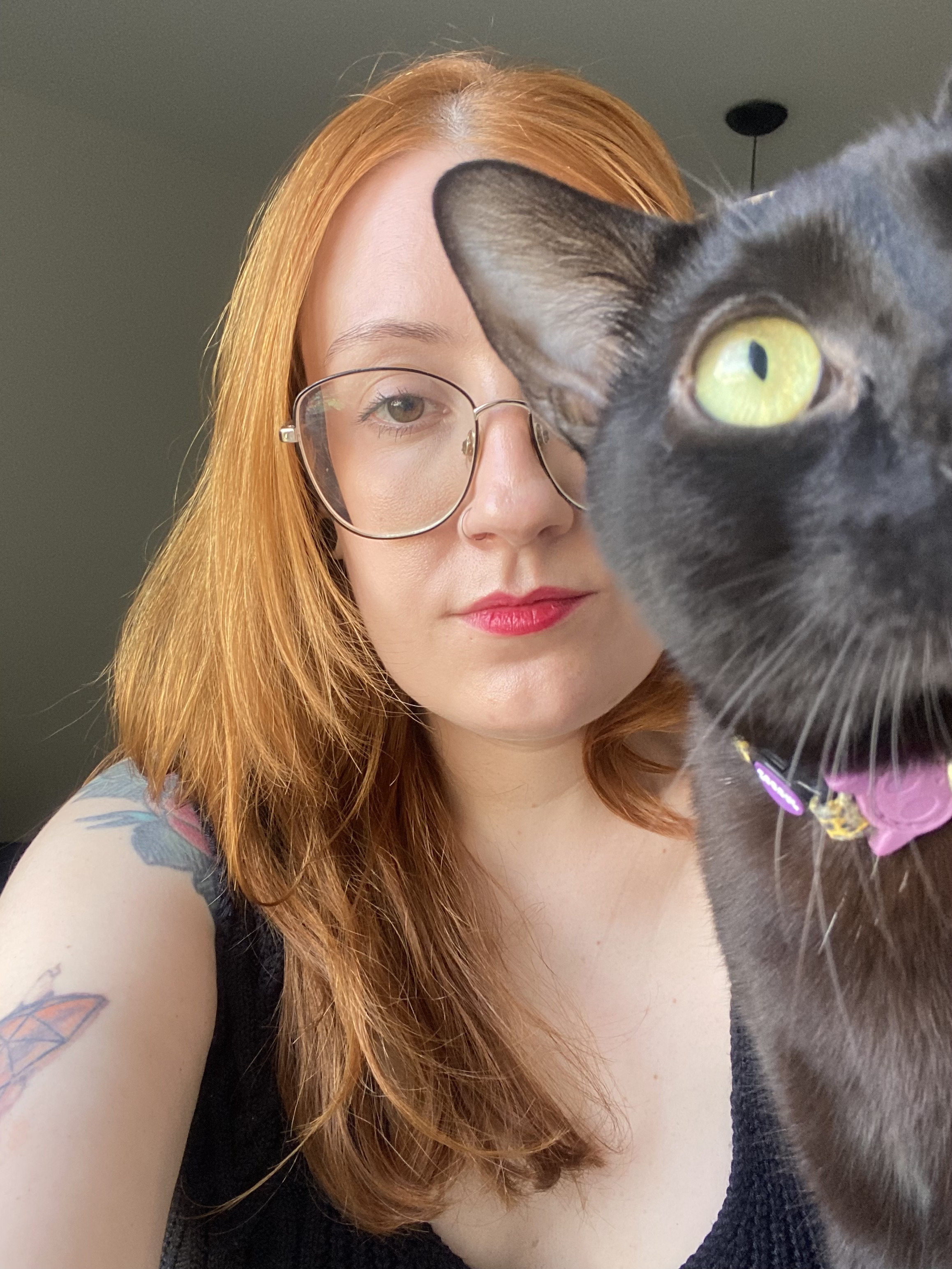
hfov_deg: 46.8
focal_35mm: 30
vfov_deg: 60.0
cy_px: 634
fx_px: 1100
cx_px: 476
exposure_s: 1/88
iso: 100
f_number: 2.2
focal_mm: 2.71
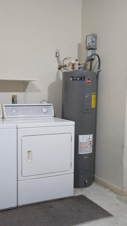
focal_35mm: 43
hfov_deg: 27.7
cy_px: 124
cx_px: 54
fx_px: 258
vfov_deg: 47.3
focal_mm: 5.4
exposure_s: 1/30
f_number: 1.8
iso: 320
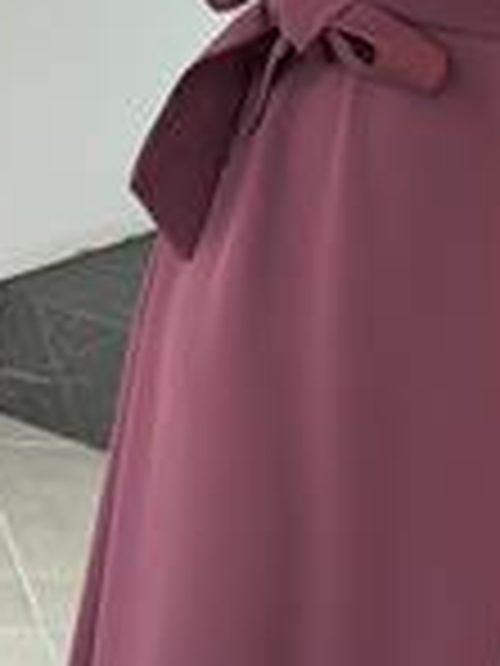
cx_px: 423
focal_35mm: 134
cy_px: 344
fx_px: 2581
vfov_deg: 14.7
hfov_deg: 11.0
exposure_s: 1/177
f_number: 1.78
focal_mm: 6.76
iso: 125
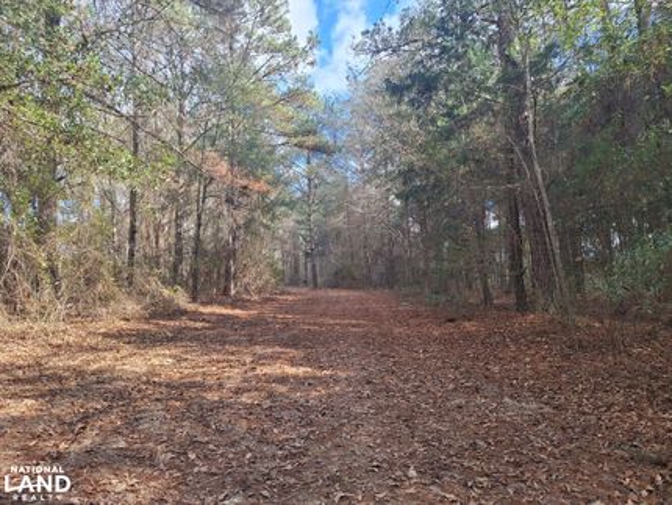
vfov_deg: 58.9
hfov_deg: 73.9
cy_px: 252
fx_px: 447
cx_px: 336
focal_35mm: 23
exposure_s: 1/526
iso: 40
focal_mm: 5.54
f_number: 1.8
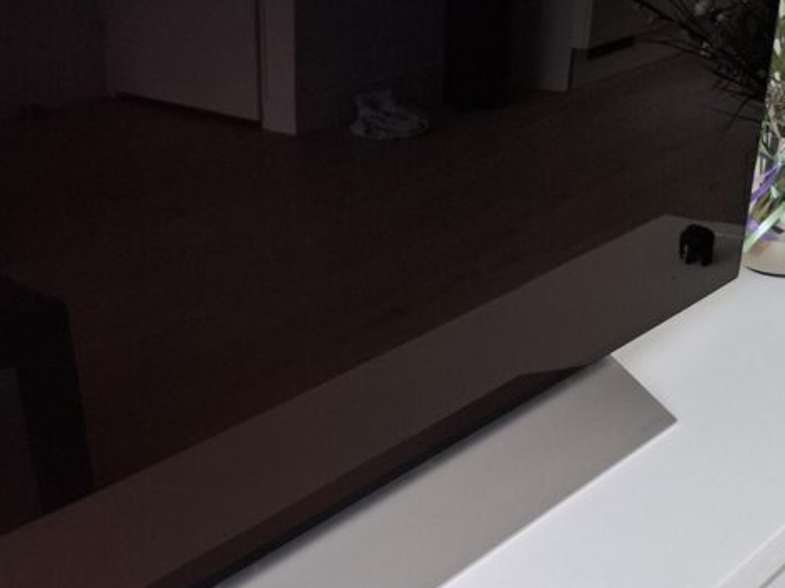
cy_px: 467
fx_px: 884
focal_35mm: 39
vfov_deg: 35.7
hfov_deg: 47.5
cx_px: 299
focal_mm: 5.54
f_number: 1.8
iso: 160
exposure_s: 1/50
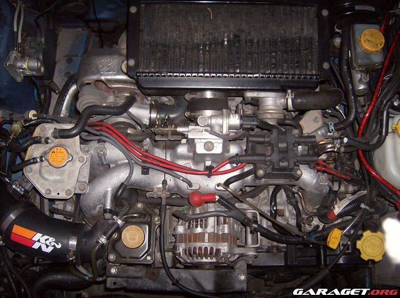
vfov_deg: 39.5
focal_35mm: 36
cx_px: 200
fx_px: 415
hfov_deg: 51.5
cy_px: 149
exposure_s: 1/60
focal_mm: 6
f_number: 2.8
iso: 200
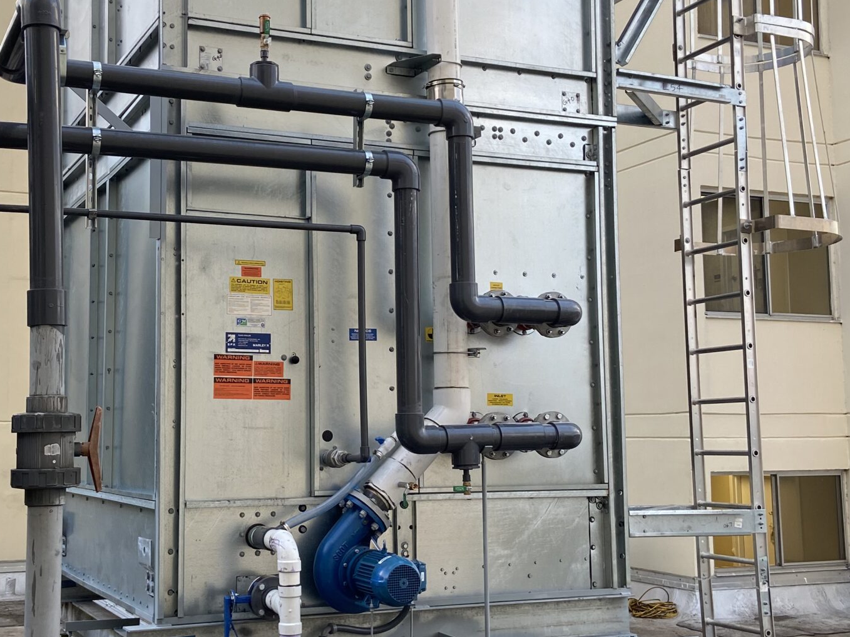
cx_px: 342
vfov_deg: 29.7
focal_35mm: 49
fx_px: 1203
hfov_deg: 38.8
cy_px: 338
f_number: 1.8
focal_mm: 4.25
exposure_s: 1/122
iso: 40
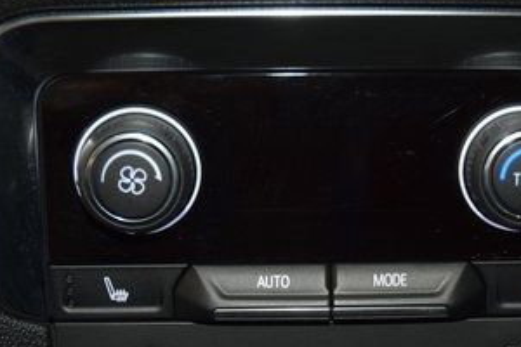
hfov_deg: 20.5
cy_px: 277
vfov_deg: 13.7
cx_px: 346
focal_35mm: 99
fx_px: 1434
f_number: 4
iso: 560
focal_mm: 31
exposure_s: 1/15
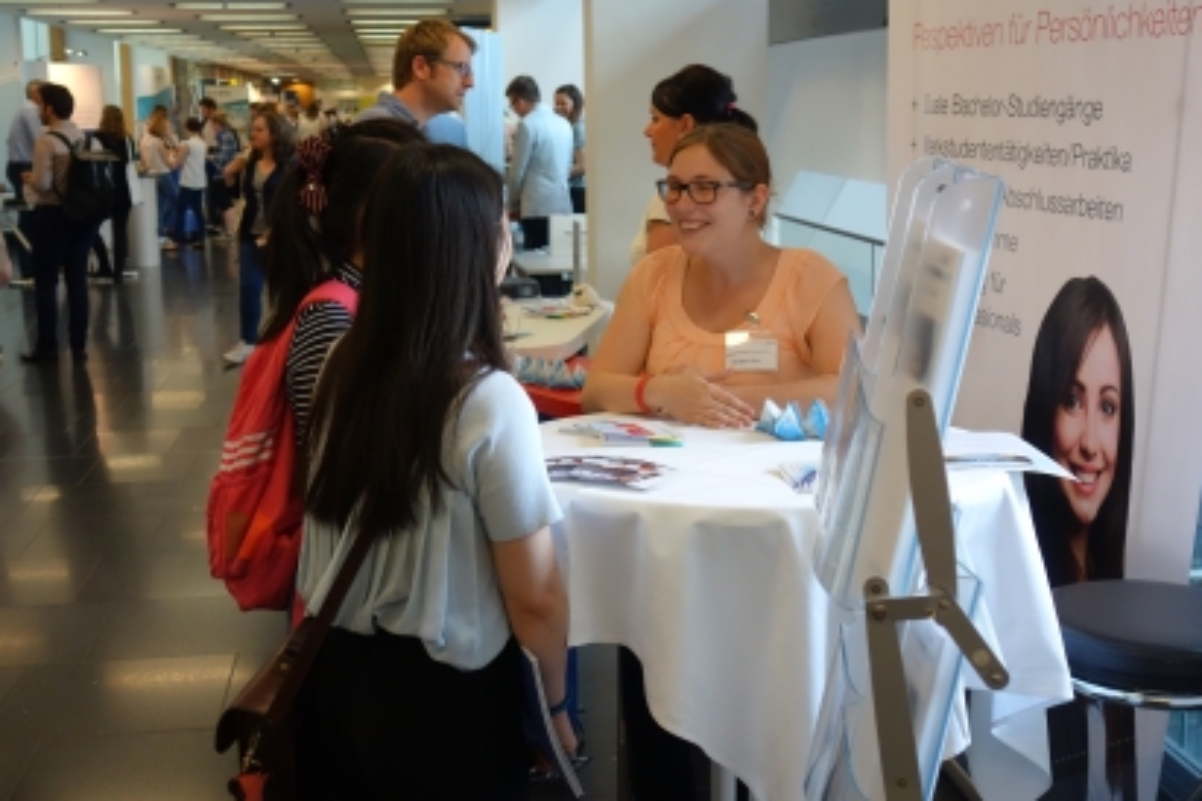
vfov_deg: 28.1
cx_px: 605
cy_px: 390
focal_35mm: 48
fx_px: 1603
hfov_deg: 41.1
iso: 800
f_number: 3.2
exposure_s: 1/80
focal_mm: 15.45
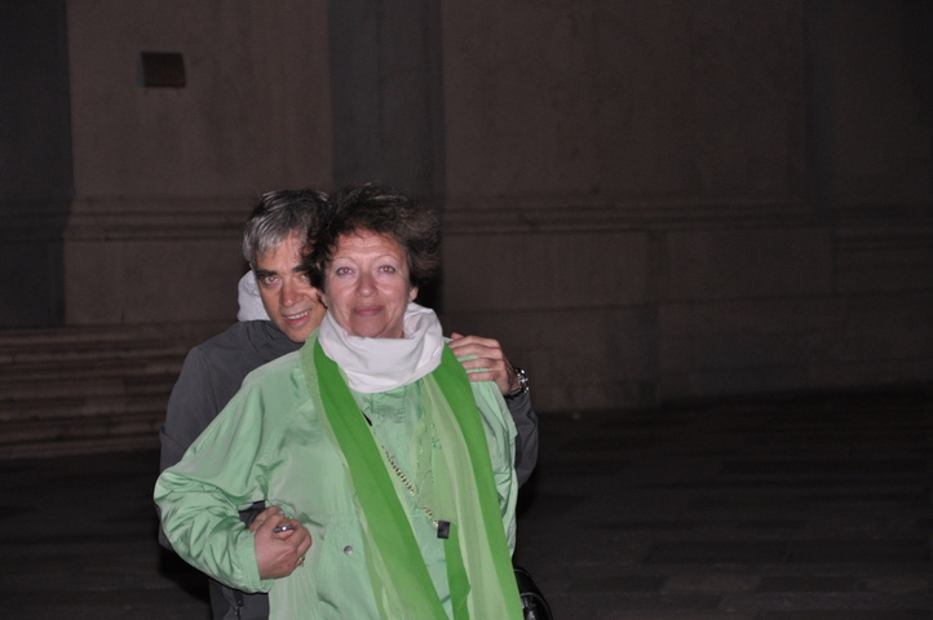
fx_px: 3573
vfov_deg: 9.9
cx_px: 466
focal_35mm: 138
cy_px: 310
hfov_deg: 14.9
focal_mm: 92
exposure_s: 1/30
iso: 800
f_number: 5.6
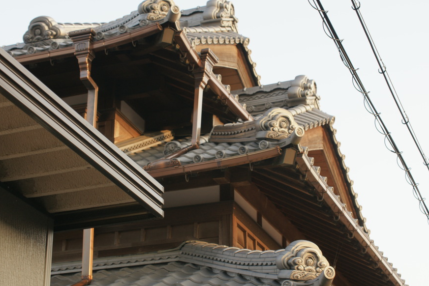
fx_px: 1049
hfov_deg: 23.1
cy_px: 147
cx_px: 207
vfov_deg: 15.5
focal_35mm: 88
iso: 200
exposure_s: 1/125
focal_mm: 50
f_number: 6.3
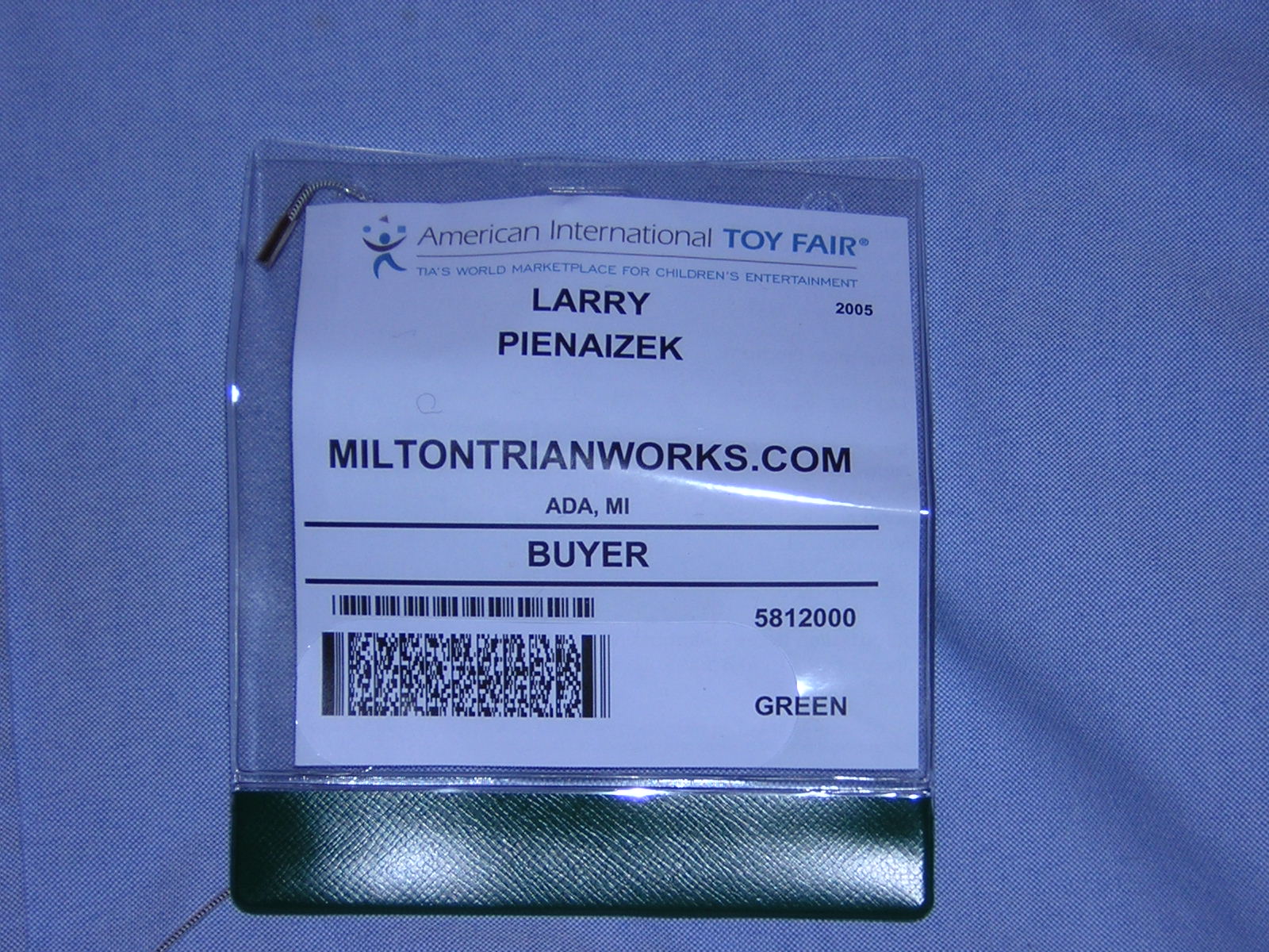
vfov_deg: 18.2
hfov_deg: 24.1
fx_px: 2969
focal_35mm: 81
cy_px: 476
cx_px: 634
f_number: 4
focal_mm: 10.6
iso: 100
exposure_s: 1/60.1
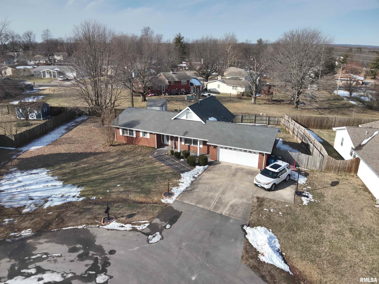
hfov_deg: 71.6
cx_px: 190
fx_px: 263
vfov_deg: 56.8
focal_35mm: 24
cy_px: 142
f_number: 2.8
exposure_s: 1/1000
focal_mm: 4.4
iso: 100
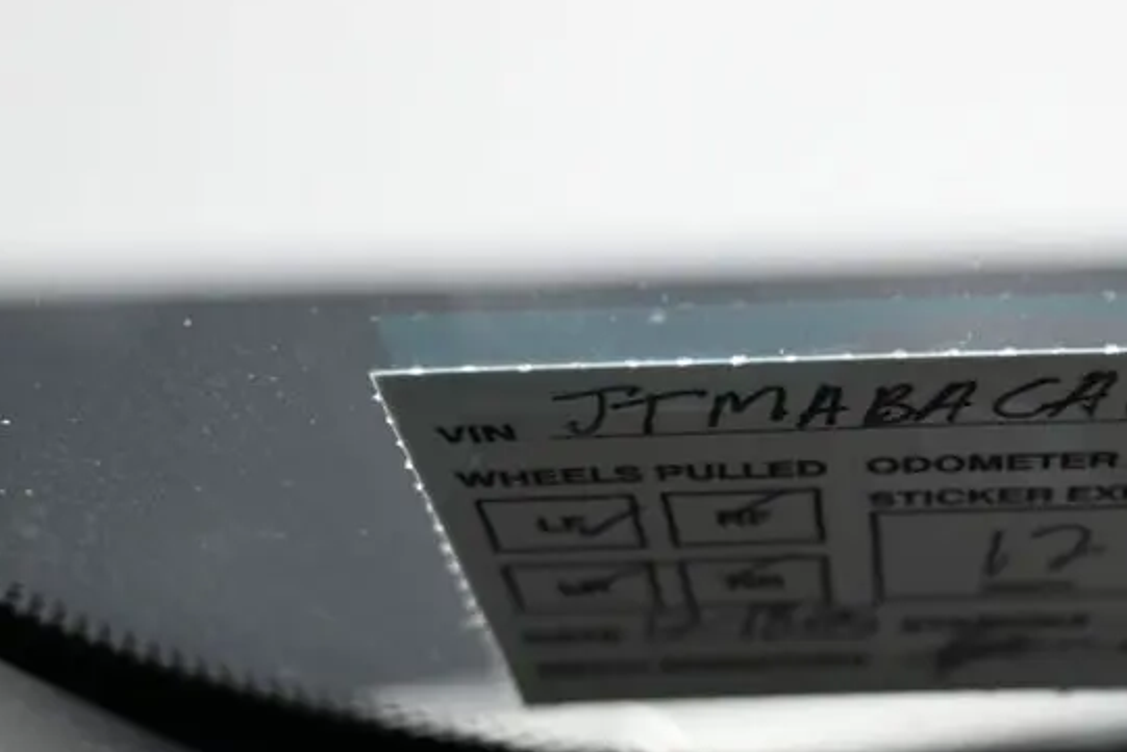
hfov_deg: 27.6
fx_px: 2221
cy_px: 518
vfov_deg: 19.1
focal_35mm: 71
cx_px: 967
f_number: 4.2
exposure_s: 1/125
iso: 450
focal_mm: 25
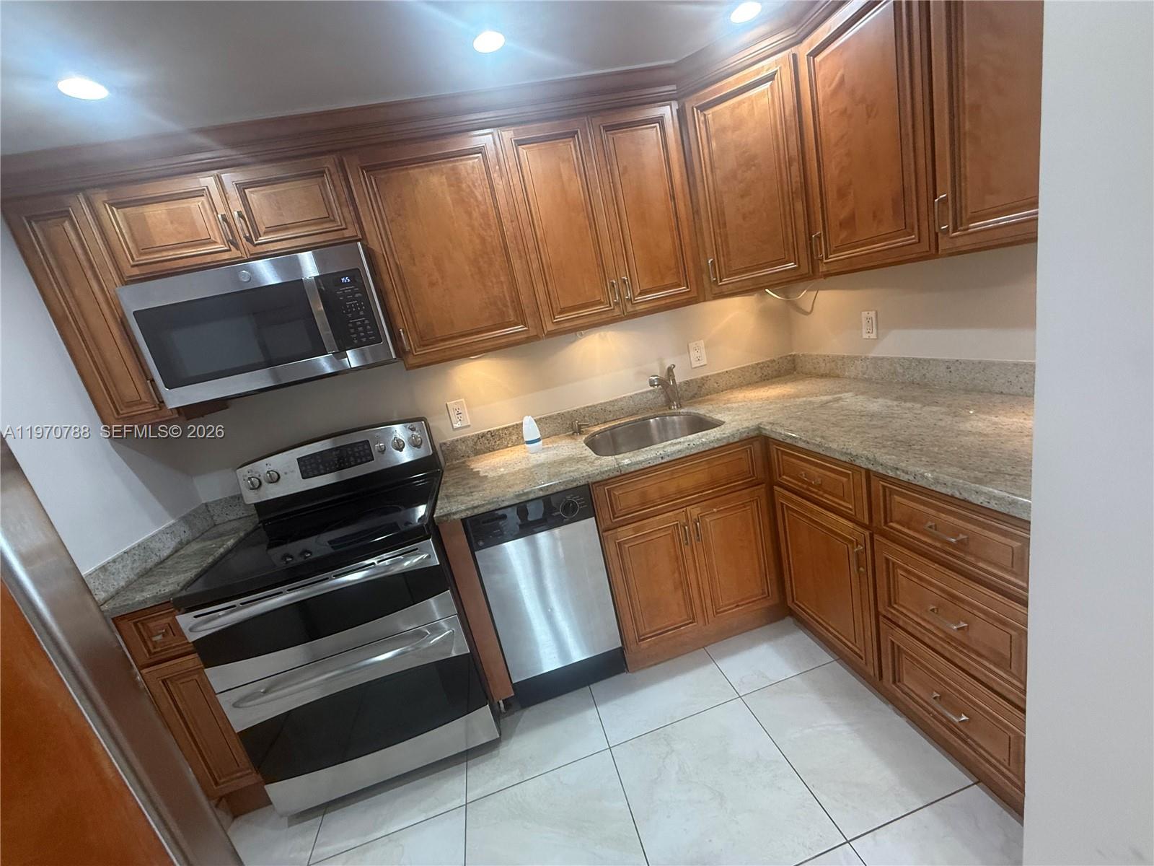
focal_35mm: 14
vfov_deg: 85.7
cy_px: 433
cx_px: 577
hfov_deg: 102.1
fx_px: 467
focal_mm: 2.22
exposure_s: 1/120
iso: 250
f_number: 2.2
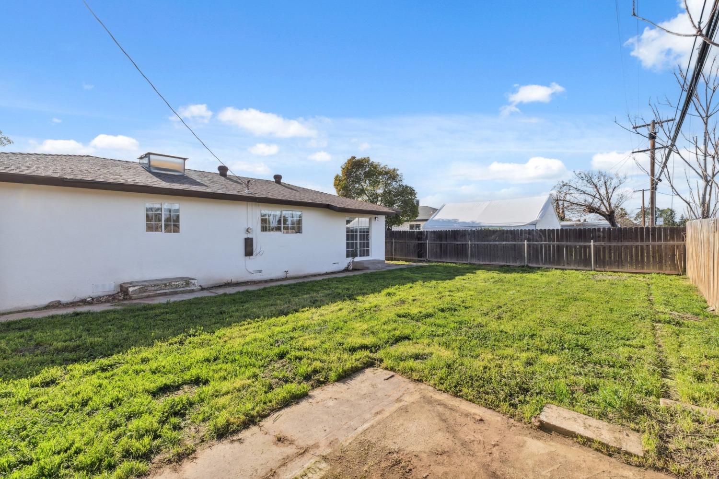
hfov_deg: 100.4
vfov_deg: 77.3
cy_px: 240
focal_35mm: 15
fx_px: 299
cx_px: 360
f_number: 9
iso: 100
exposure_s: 1/250
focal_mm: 10
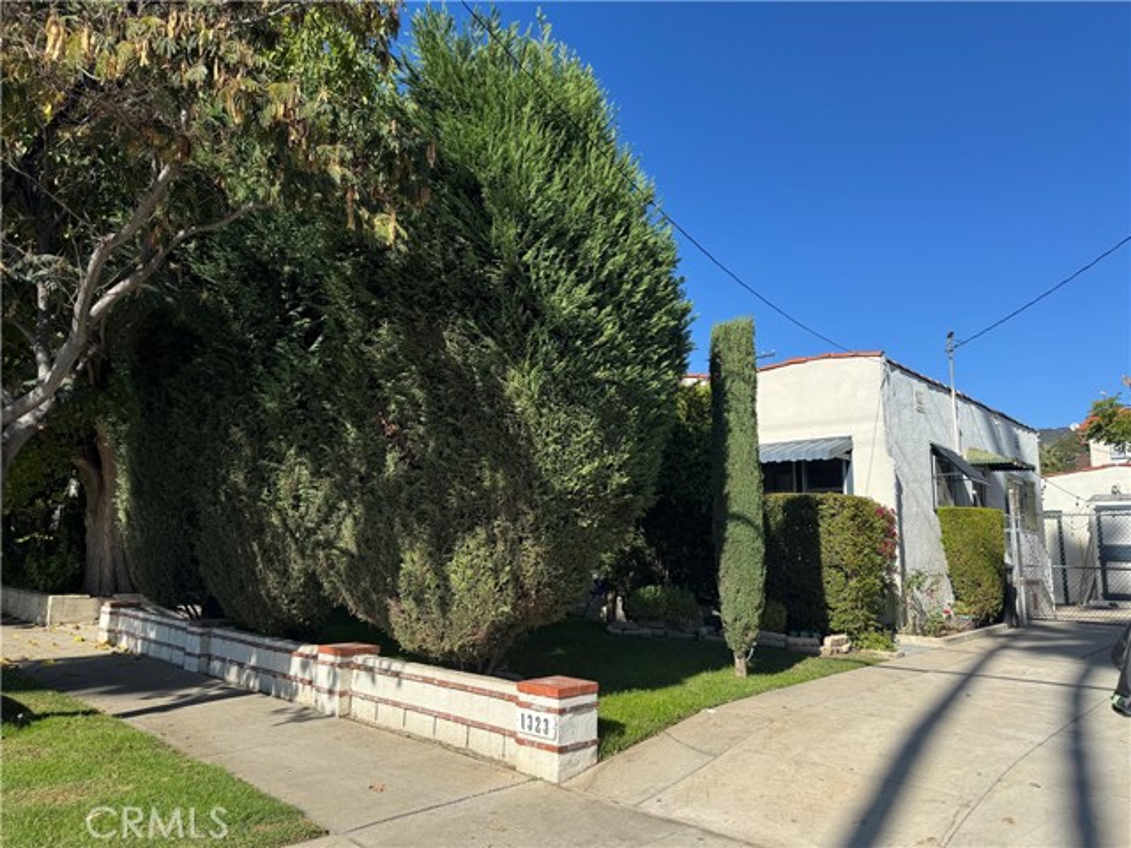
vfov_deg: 56.8
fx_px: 784
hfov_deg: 71.6
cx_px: 566
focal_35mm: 24
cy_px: 424
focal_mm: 6.76
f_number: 1.78
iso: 80
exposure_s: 1/3413
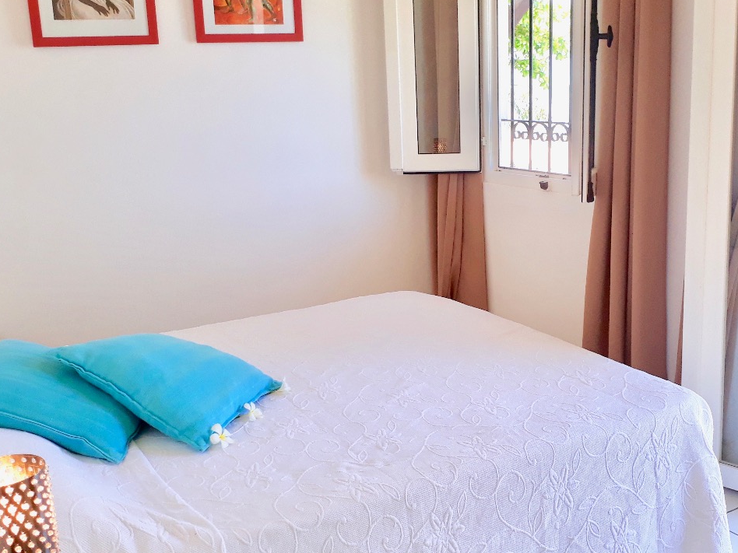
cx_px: 441
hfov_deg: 45.5
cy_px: 256
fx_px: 874
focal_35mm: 41
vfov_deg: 35.1
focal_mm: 3.6
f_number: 1.9
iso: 40
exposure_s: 1/152
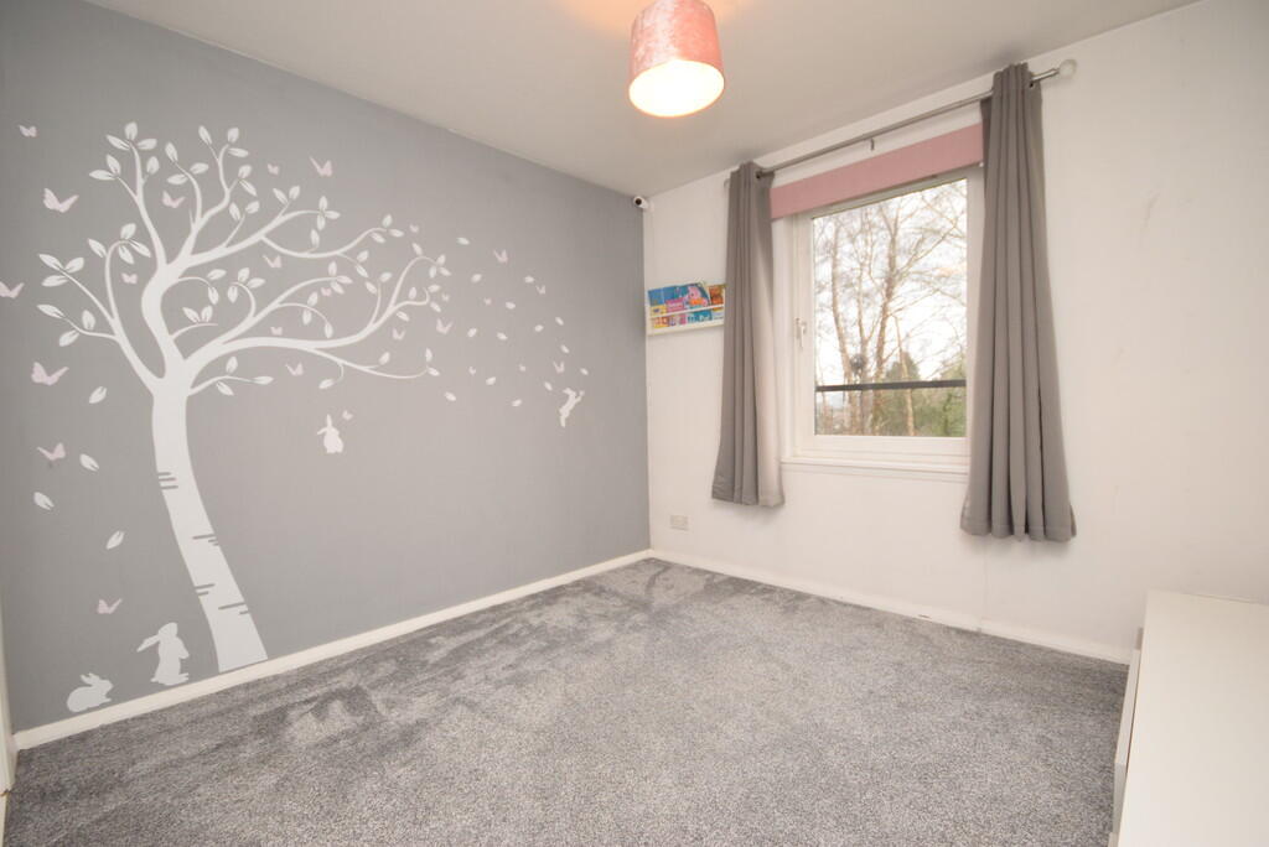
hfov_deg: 100.4
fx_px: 529
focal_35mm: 15
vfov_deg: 77.4
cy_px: 424
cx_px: 634
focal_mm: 10
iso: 800
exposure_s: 1/80
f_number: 4.5
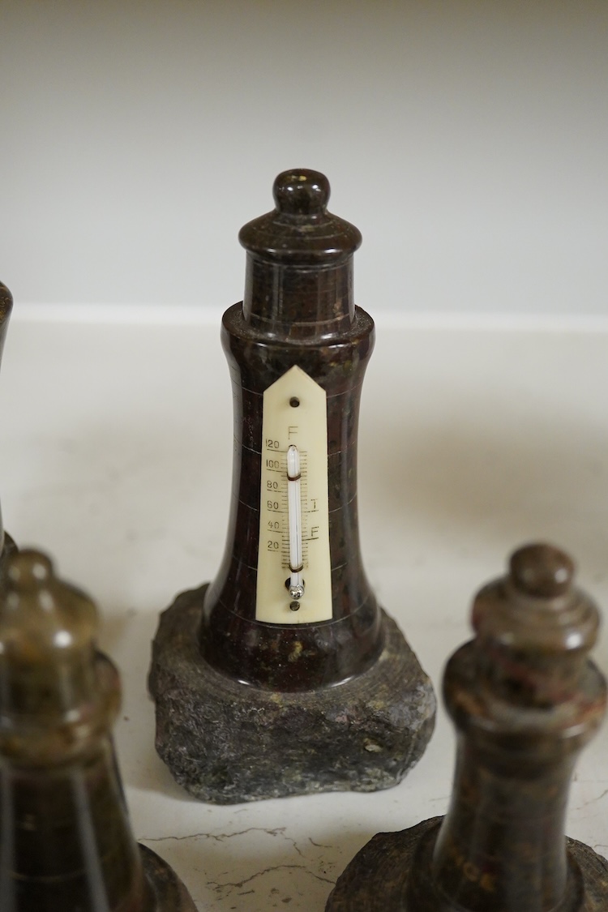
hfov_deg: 29.9
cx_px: 304
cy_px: 456
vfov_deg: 43.6
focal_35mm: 45
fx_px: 1140
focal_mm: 30
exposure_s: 1/160
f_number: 3.5
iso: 2500
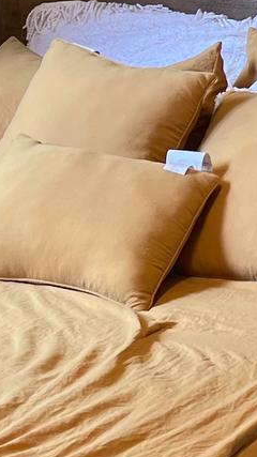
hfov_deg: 8.7
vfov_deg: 15.6
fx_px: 1649
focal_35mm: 136
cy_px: 35
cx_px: 389
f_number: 1.5
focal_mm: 5.7
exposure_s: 1/60
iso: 64
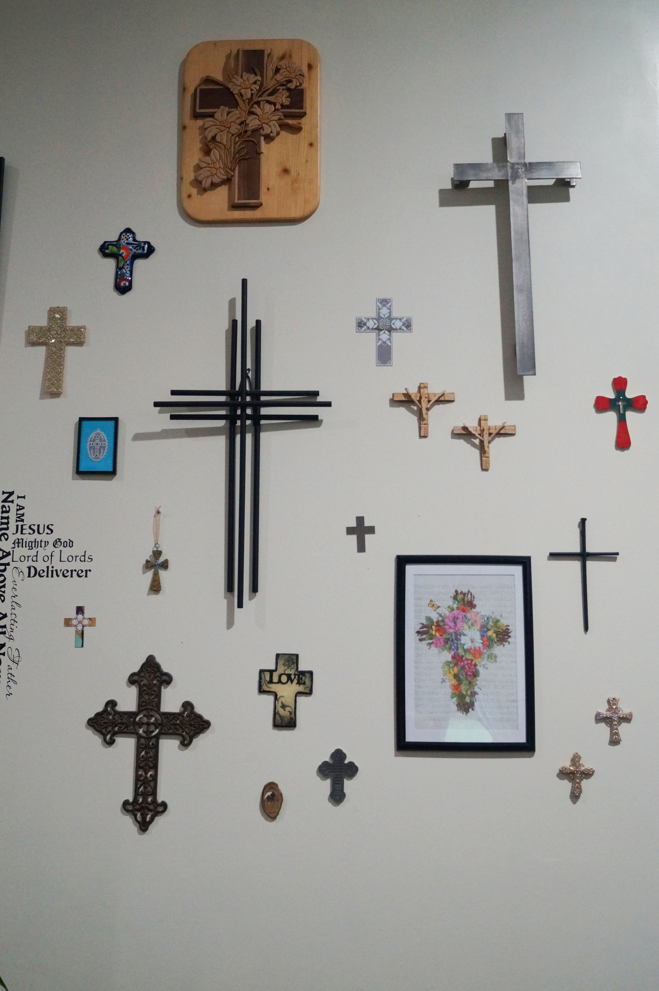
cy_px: 496
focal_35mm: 39
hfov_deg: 34.2
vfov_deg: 49.6
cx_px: 330
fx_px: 1072
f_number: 4.5
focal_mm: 26
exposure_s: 1/160
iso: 2000
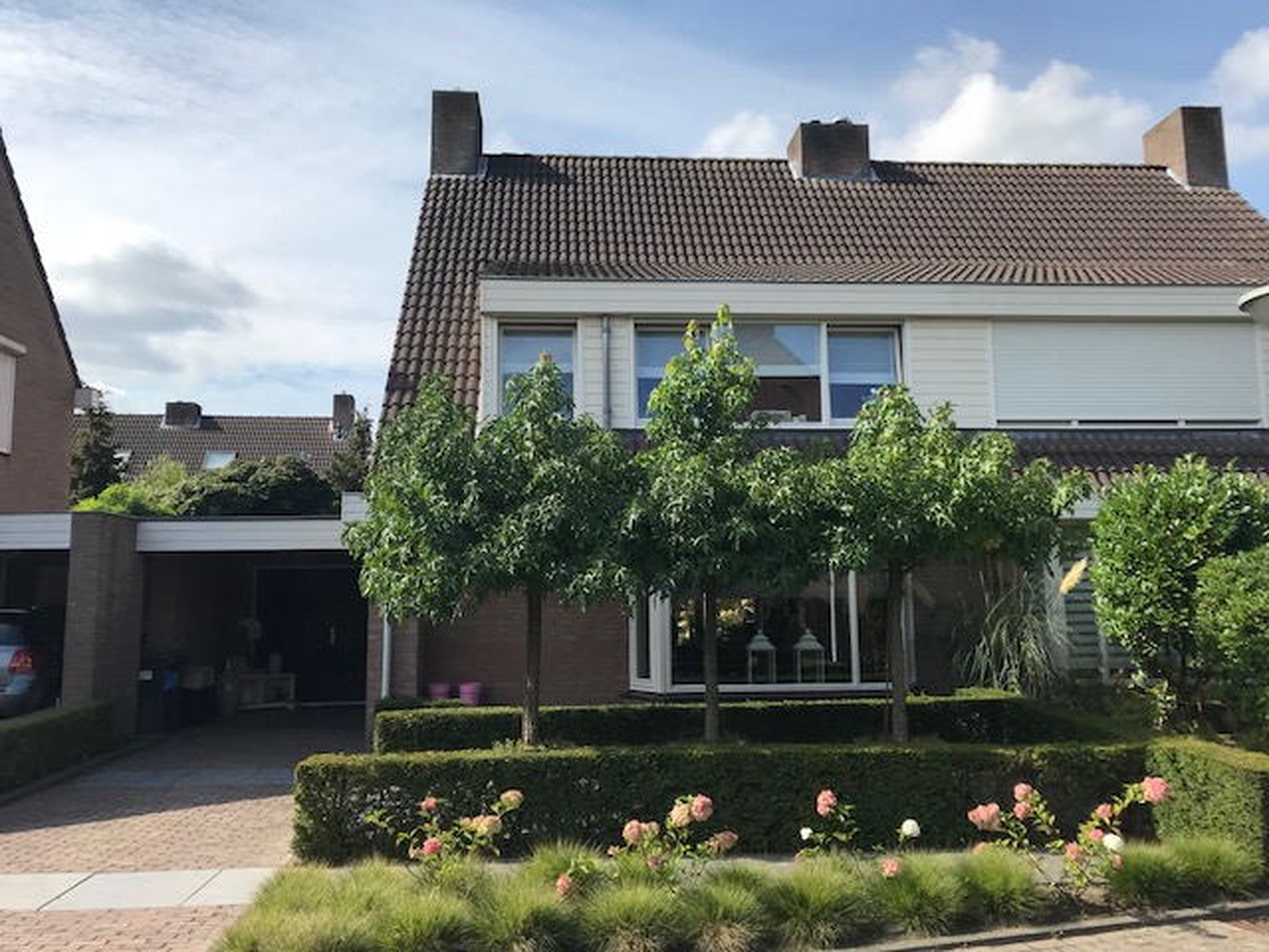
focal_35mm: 28
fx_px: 1026
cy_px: 476
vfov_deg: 49.7
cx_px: 634
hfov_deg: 63.4
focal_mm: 3.99
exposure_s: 1/2457
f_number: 1.8
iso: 20
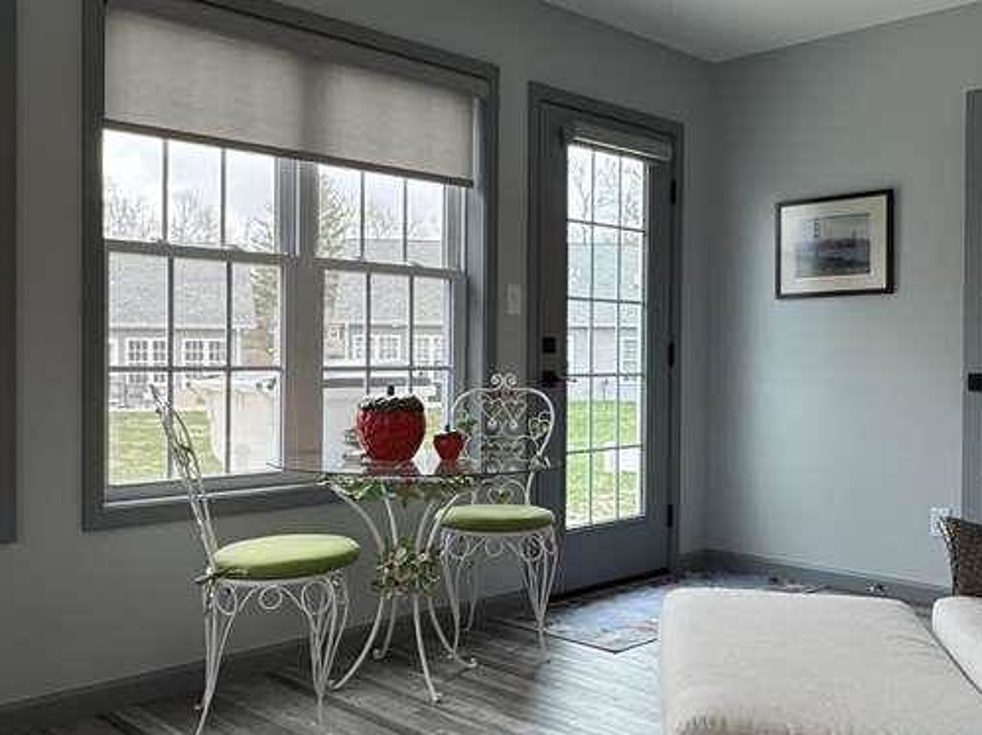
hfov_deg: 51.4
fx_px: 1021
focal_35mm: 36
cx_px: 487
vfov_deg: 39.6
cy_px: 378
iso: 40
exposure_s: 1/122
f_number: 2.2
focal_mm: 2.22
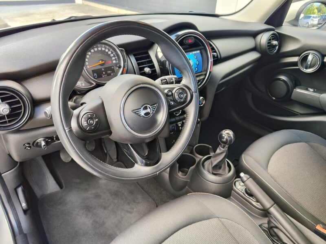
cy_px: 122
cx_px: 163
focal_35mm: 23
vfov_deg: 58.9
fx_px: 217
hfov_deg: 73.9
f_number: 1.69
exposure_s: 1/100
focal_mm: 7.01
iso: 187
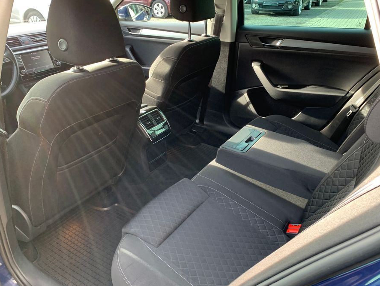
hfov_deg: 59.9
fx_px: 329
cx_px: 188
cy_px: 130
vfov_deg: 46.8
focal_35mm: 30
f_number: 1.8
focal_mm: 4.25
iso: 100
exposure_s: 1/95
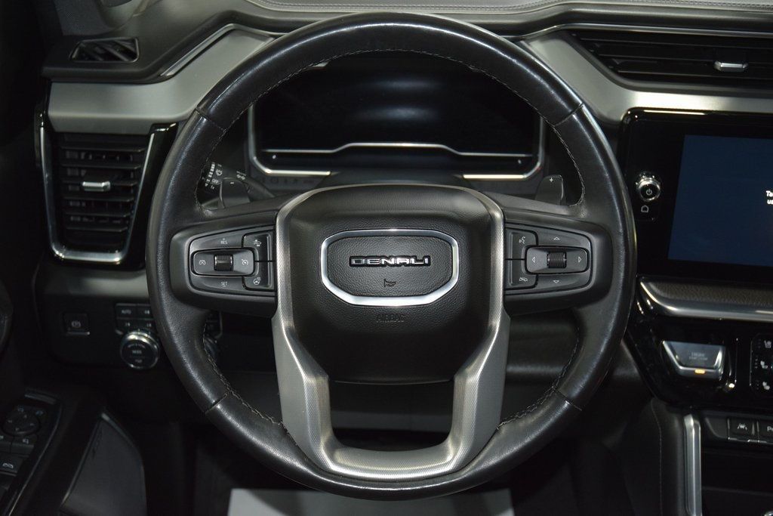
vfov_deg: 29.0
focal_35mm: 46
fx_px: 999
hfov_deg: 42.3
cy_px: 258
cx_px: 386
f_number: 4
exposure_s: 1/40
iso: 1600
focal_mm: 31
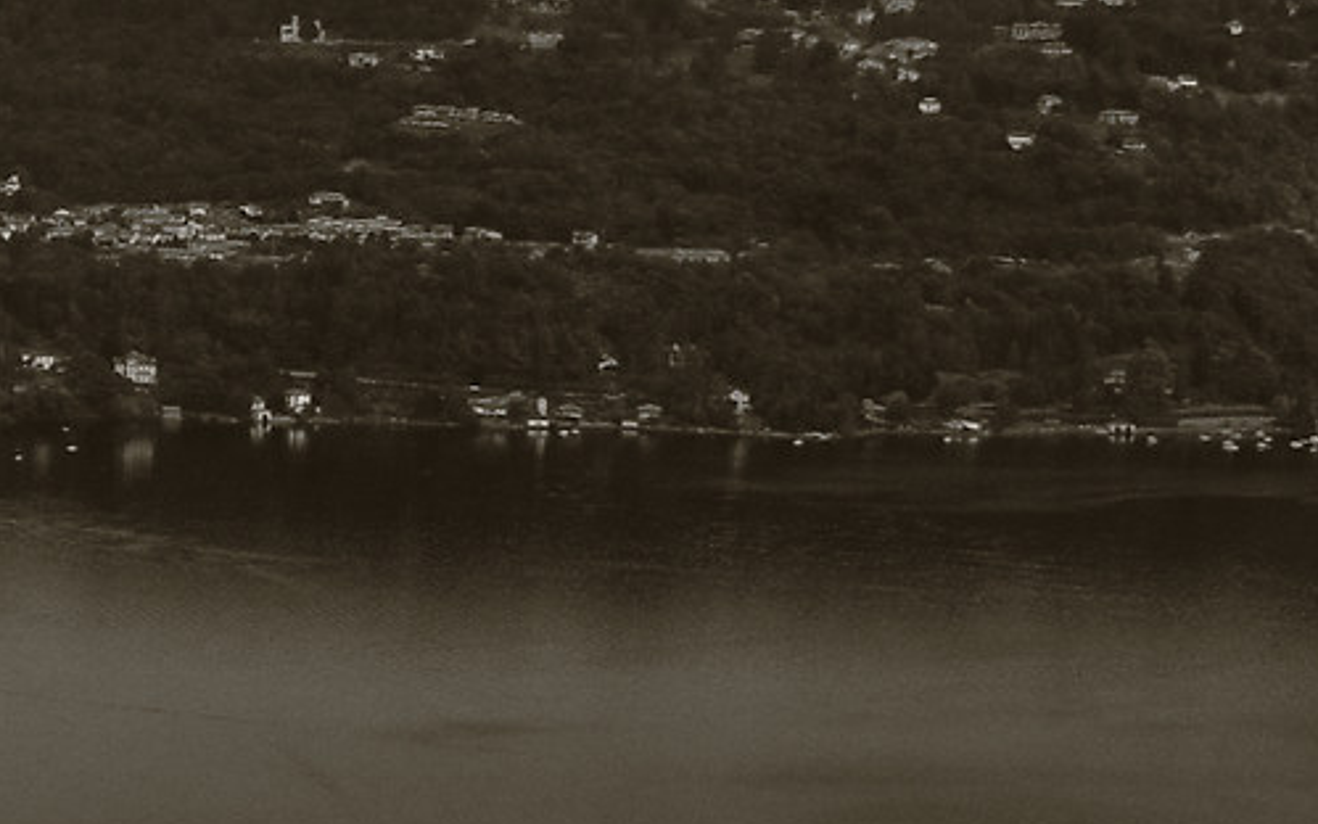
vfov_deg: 8.9
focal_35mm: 147
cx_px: -1336
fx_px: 5281
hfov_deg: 12.5
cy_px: 269
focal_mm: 20
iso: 100
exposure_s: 1/160
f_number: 7.1
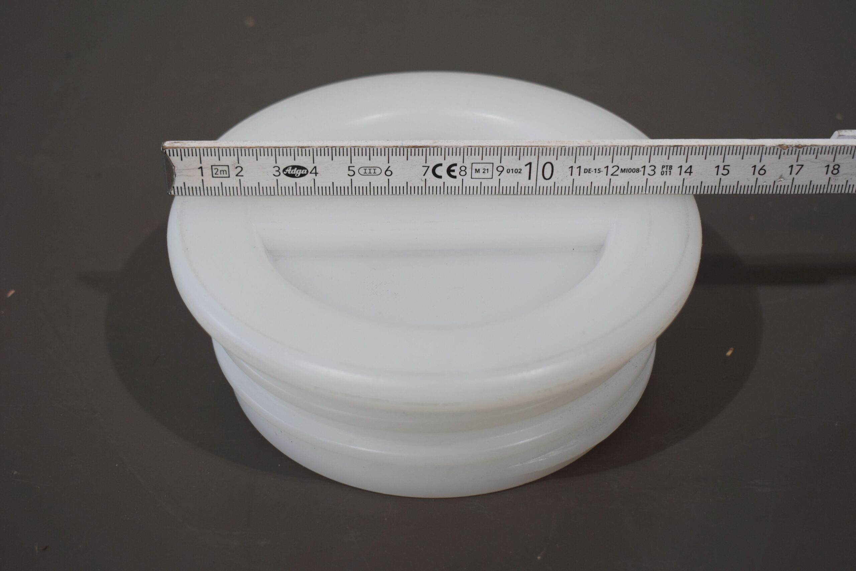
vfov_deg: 22.6
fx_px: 1427
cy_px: 286
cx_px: 428
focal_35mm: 60
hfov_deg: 33.4
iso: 360
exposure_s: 1/125
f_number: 5.6
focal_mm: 40
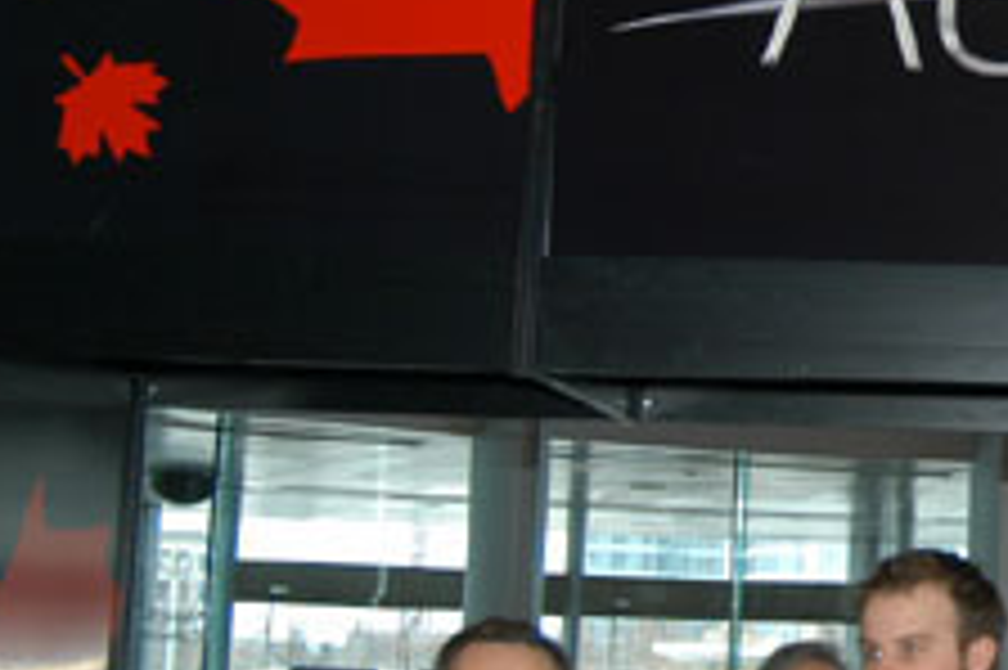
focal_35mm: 109
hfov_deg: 17.0
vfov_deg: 12.5
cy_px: 117
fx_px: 3050
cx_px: 1505
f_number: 5
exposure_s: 1/60
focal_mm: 24
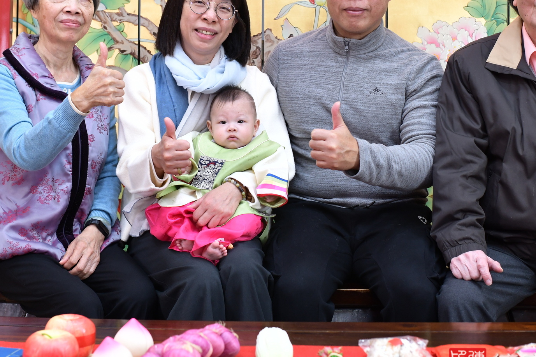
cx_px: 258
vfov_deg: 22.1
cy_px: 107
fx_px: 908
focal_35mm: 61
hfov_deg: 32.9
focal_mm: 35
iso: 1000
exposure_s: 1/200
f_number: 4.5
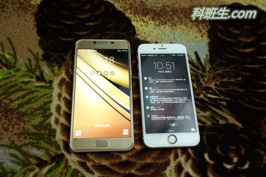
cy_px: 88
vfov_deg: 39.9
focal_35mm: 33
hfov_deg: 57.3
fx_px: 244
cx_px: 133
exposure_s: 1/60
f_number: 4.5
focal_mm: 22
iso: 800
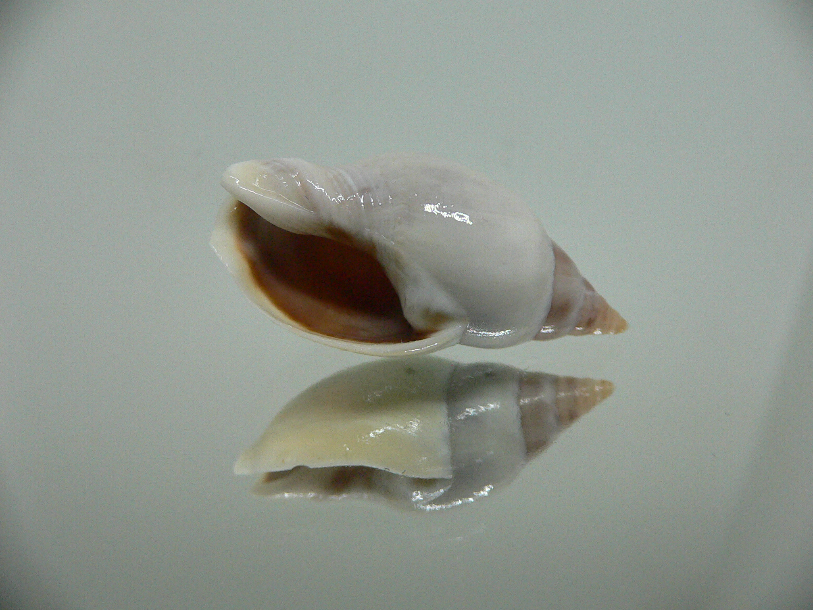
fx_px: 822
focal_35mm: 35
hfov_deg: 52.6
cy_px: 305
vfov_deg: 40.7
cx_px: 406
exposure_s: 1/60
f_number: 2.8
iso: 200
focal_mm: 4.6
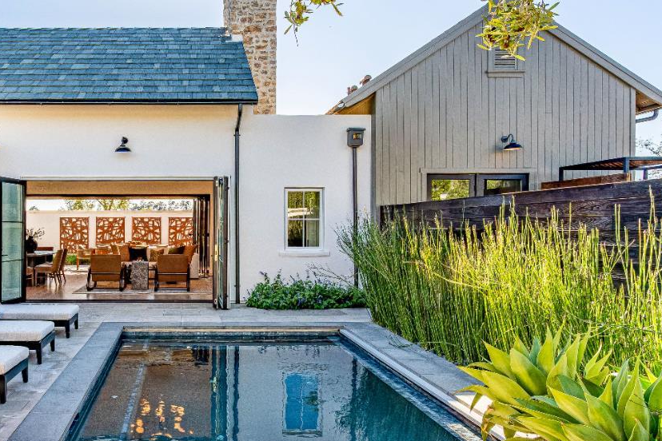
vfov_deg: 44.5
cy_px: 284
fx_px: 533
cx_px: 173
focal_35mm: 29
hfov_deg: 60.5
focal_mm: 16
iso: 400
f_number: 11
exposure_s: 1/320
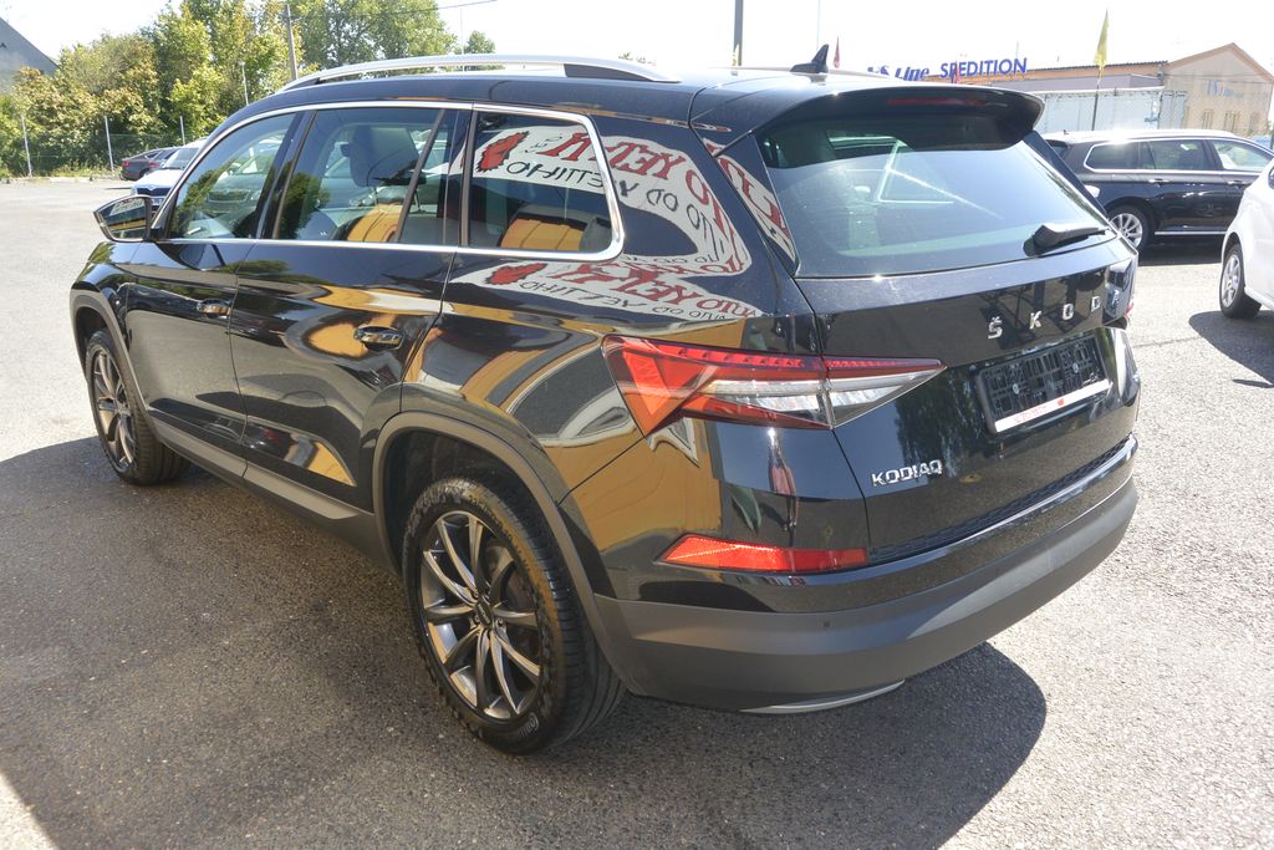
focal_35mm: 27
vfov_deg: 47.9
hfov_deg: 67.4
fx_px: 956
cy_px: 425
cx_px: 637
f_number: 4.5
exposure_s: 1/250
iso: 160
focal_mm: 10
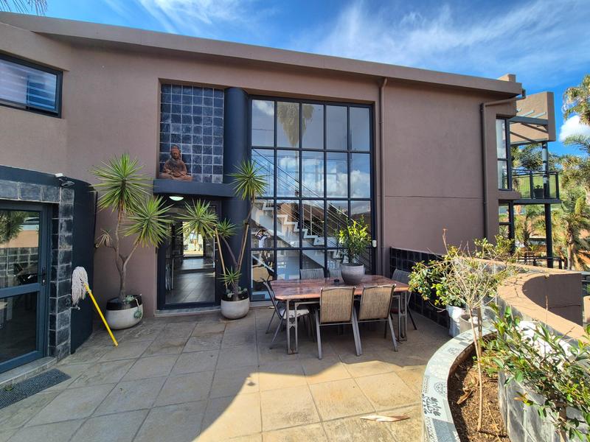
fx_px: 222
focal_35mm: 13
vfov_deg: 89.9
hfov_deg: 106.2
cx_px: 295
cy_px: 221
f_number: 2.2
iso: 50
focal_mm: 2.2
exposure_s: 1/1028
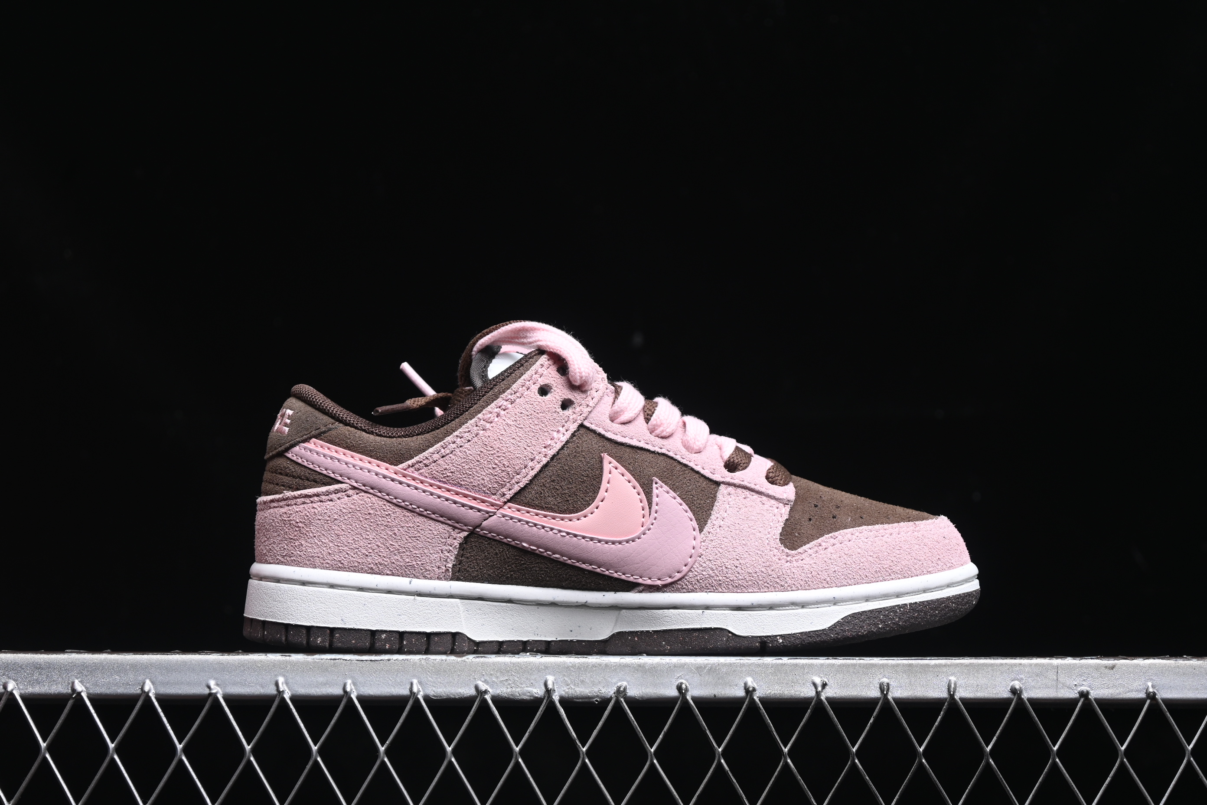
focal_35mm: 75
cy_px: 402
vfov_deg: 18.2
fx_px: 2514
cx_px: 604
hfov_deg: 27.0
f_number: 6.3
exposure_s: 1/60
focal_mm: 50
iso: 160
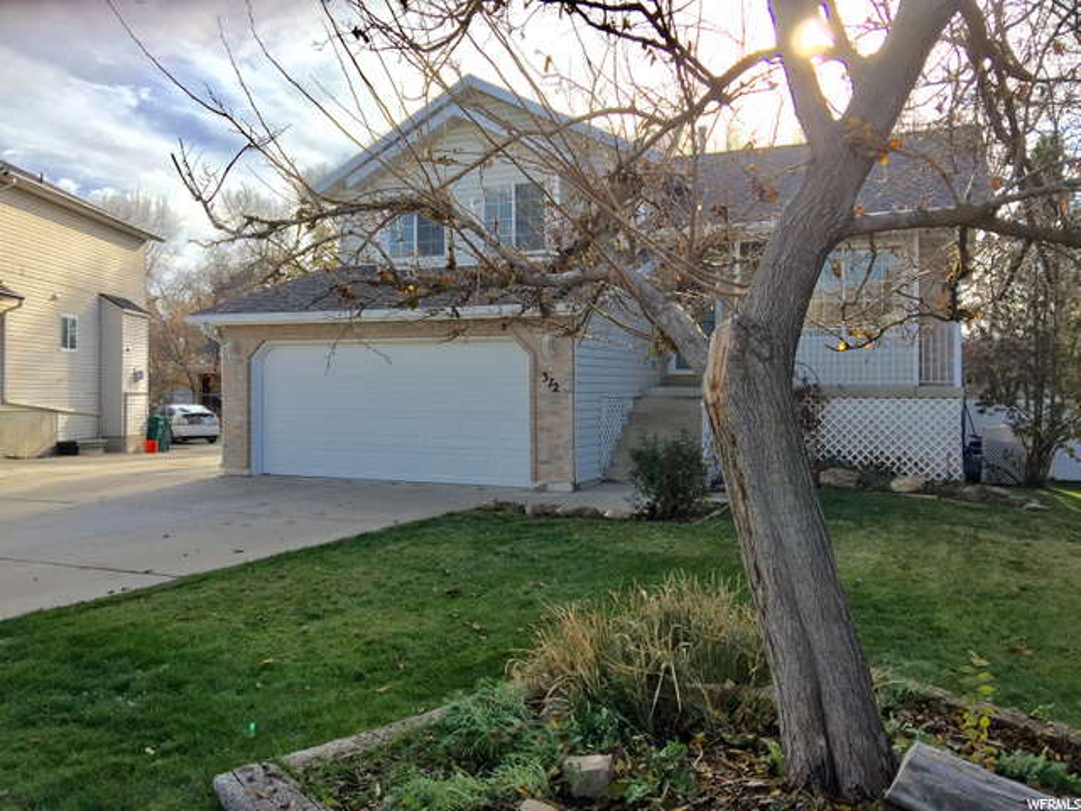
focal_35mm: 29
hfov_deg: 61.7
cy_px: 406
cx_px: 540
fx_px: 906
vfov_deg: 48.2
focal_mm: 4.15
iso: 32
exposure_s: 1/1364
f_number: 2.2
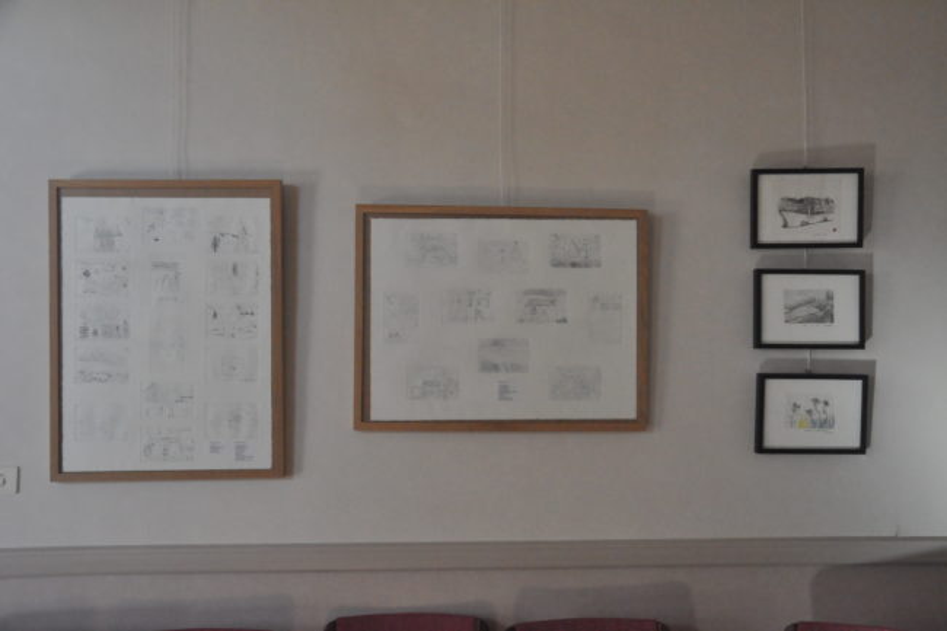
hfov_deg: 51.3
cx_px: 474
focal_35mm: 38
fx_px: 986
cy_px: 316
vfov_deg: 35.5
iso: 3200
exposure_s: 1/125
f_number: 5.6
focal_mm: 25
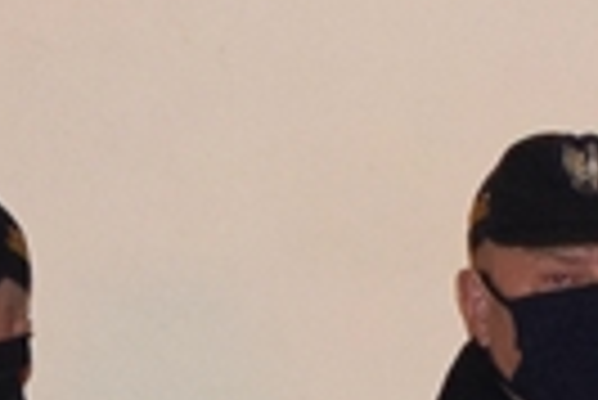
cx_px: 1070
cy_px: 935
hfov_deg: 4.2
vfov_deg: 2.8
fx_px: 8047
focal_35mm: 484
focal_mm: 55
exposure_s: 1/60
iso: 3200
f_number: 4
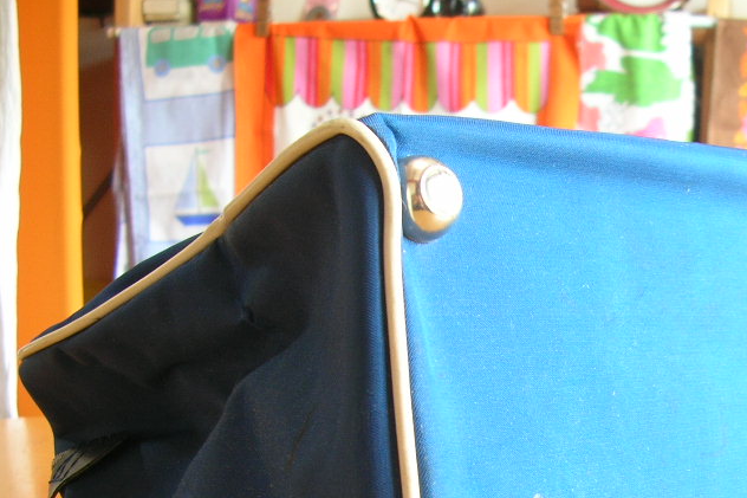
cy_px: 451
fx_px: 1224
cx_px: 567
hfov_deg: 33.2
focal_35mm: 59
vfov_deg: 22.4
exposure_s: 1/7
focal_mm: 5.8
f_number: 2.8
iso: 50
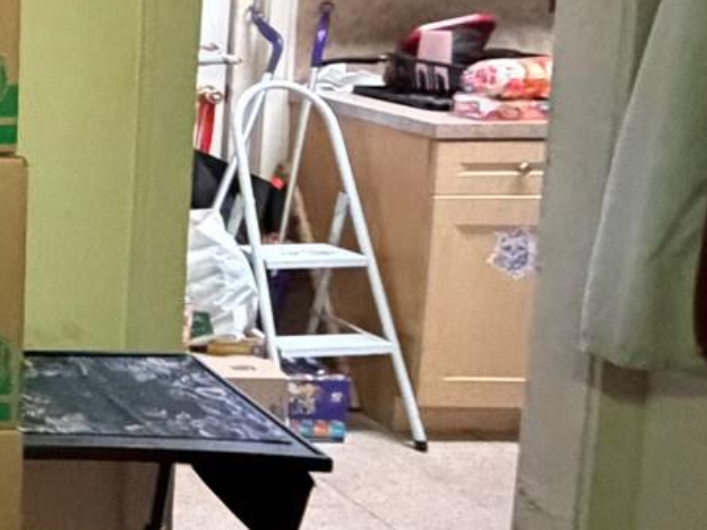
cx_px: -567
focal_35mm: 64
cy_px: 41
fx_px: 1307
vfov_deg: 22.3
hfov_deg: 20.8
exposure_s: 1/30
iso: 1250
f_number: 2.2
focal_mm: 2.22
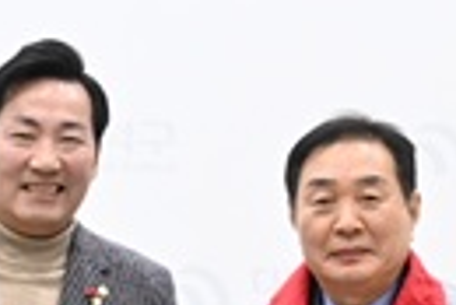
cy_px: 330
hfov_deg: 6.7
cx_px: 119
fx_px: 3868
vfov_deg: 4.5
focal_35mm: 305
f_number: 10
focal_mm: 44
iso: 3200
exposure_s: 1/160
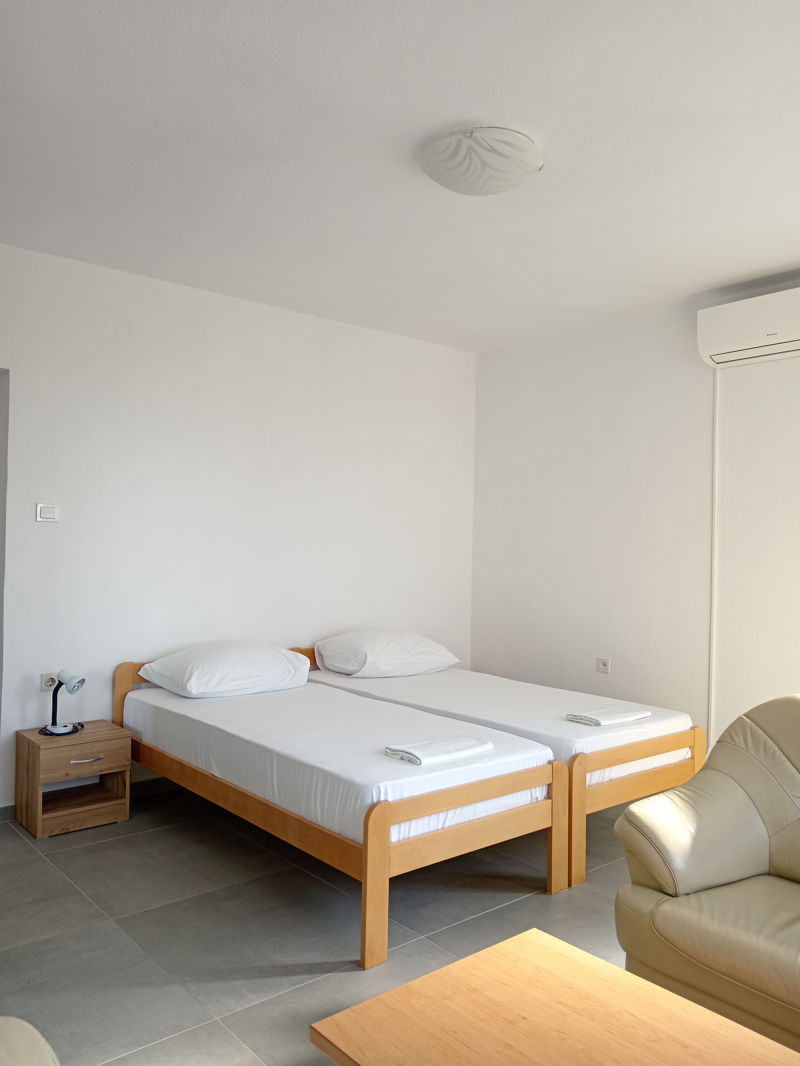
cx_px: 400
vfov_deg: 65.3
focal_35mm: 27
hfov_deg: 51.4
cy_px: 533
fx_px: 832
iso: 238
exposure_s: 1/100
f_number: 1.9
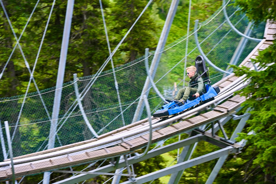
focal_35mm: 125
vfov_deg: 11.0
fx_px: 959
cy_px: 92
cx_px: 138
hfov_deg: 16.4
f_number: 6.3
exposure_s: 1/125
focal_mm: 125
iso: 140
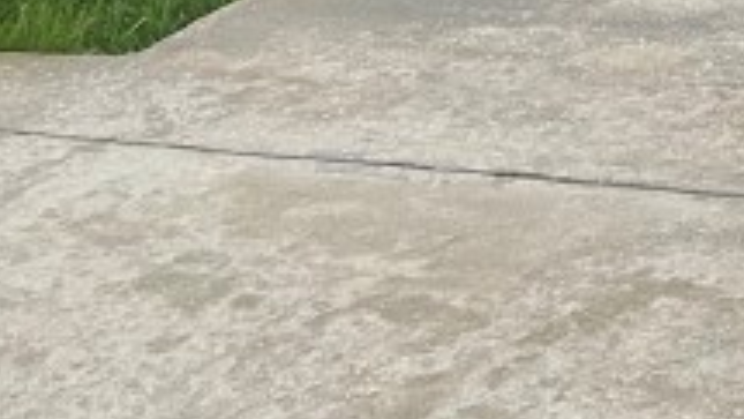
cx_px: 1312
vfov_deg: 8.2
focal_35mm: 135
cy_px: -644
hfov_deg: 14.2
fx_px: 2664
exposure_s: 1/4115
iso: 50
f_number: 1.5
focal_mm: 5.7
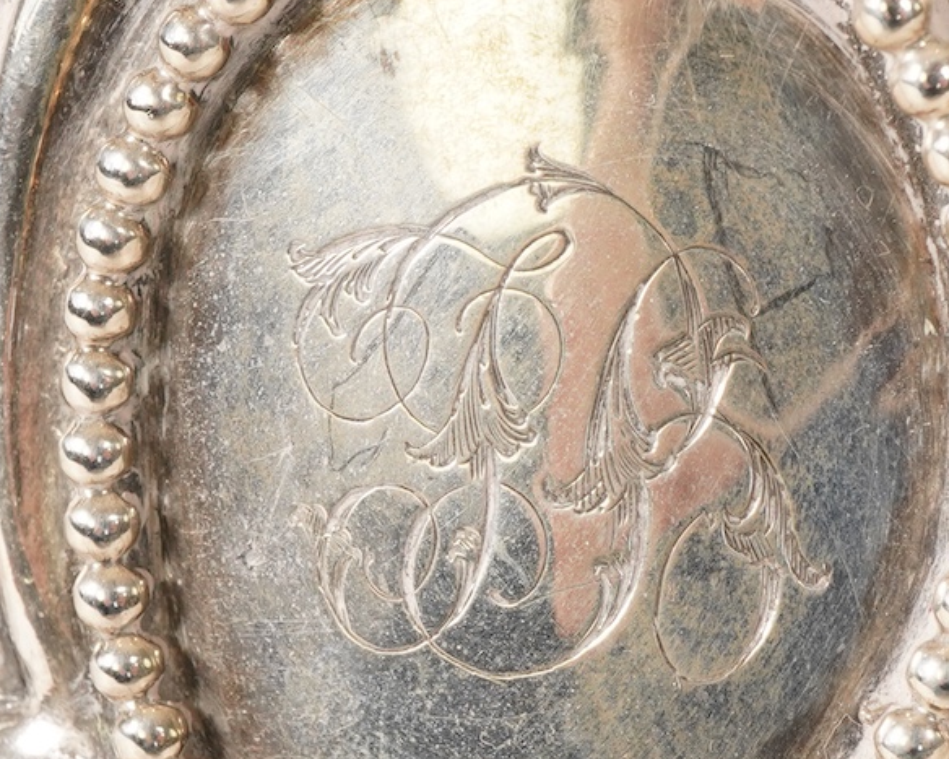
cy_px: 471
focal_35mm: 122
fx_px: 3426
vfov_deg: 12.6
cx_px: 500
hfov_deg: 15.8
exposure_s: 1/125
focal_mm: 30
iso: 500
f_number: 9
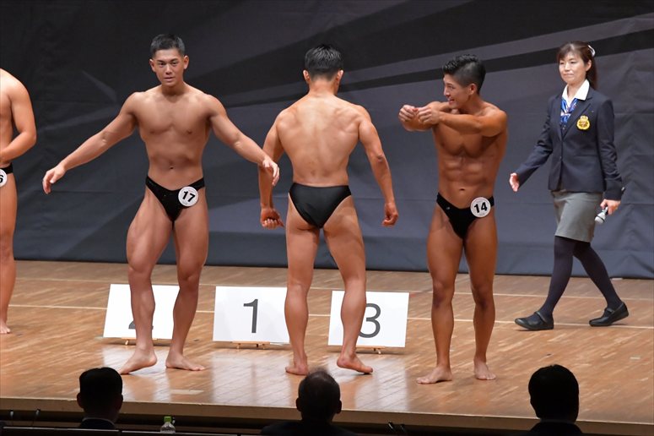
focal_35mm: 240
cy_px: 218
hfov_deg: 8.6
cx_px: 327
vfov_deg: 5.7
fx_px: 4358
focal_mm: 160
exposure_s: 1/400
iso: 8000
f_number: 5.6
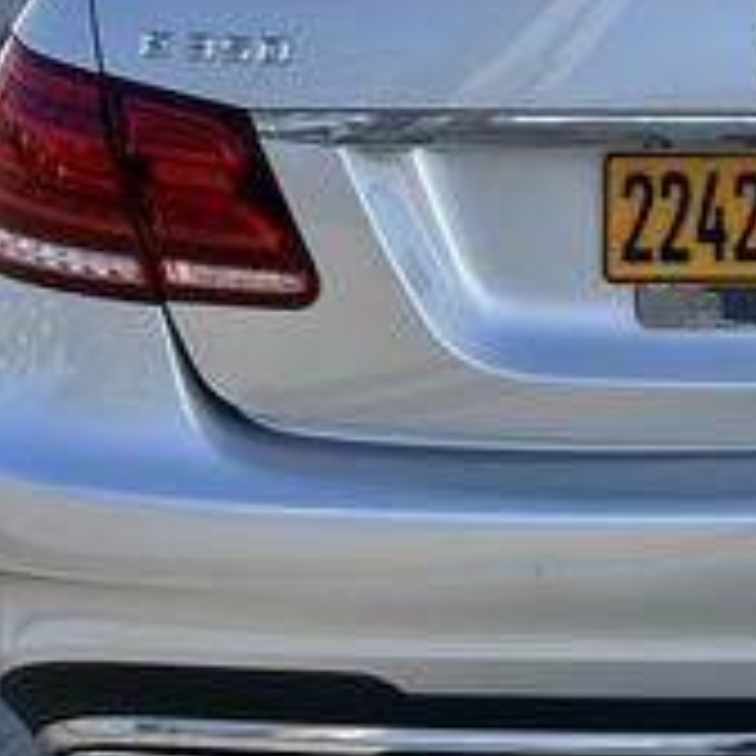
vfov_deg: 19.1
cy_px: -292
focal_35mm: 82
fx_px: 2026
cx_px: 792
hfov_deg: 20.3
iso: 50
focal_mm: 5.7
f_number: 1.5
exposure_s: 1/3704
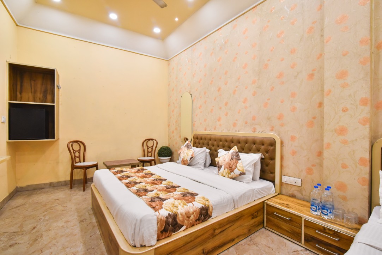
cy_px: 128
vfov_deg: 73.8
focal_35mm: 16
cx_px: 191
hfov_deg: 96.7
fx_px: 170
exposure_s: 1/50
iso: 2500
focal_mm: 16
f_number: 8
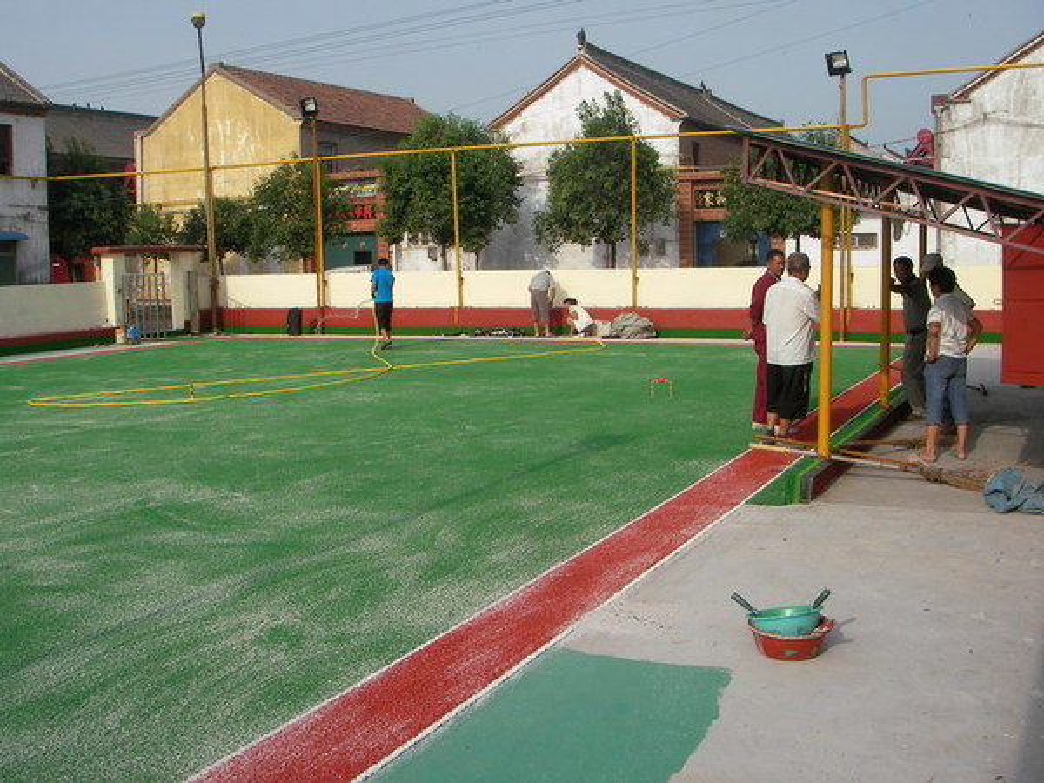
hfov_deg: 49.0
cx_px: 522
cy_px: 392
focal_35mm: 38
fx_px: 1146
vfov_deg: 37.7
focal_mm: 6.3
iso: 50
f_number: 6.6
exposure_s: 1/240
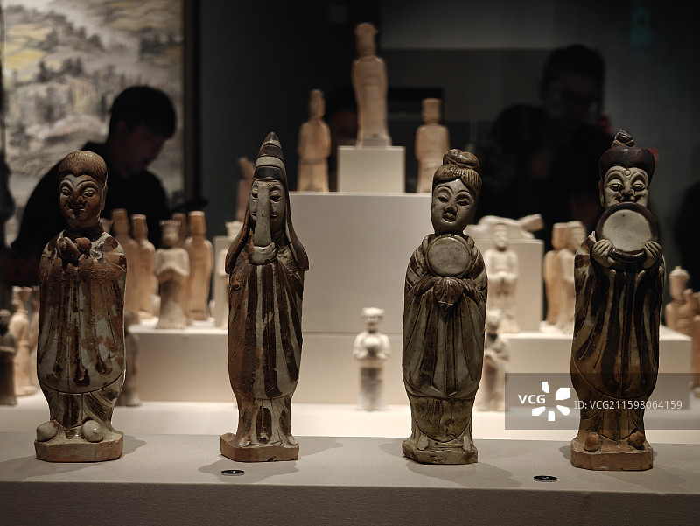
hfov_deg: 27.8
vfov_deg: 21.0
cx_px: 350
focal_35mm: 70
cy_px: 263
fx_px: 1416
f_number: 2.6
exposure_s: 1/33
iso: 1000
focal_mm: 13.3
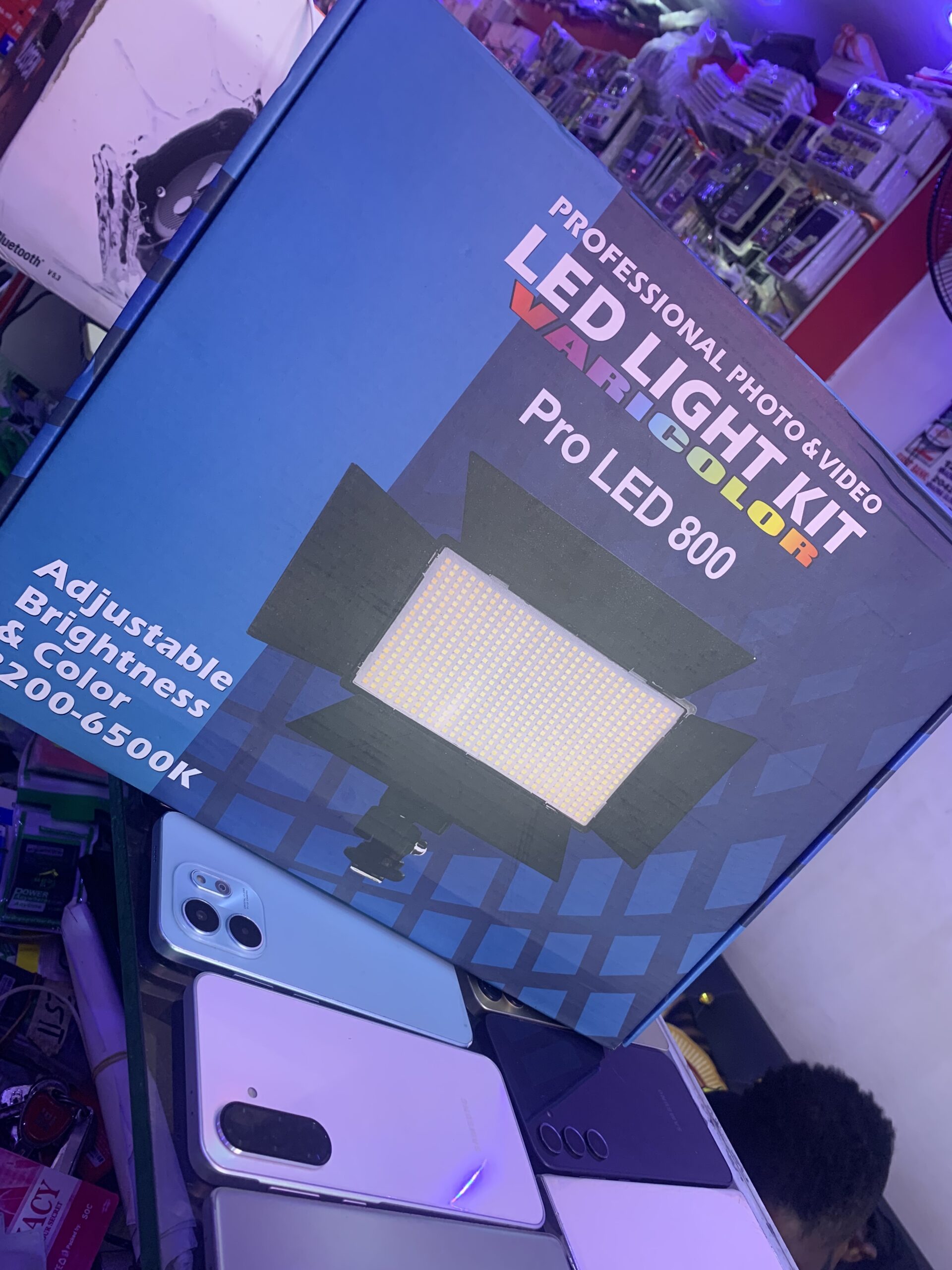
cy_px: 635
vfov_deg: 67.3
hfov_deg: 53.1
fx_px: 953
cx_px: 476
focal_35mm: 26
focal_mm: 4.25
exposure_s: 1/50
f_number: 1.8
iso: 100
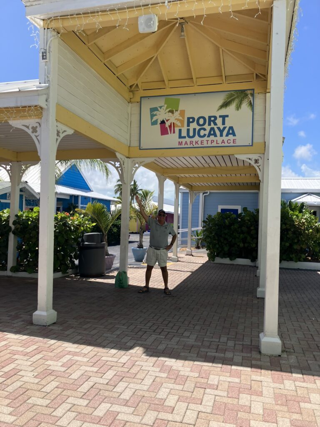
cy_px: 214
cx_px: 160
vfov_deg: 63.4
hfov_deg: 49.7
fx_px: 345
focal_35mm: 28
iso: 20
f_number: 1.8
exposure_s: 1/1312
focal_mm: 3.99
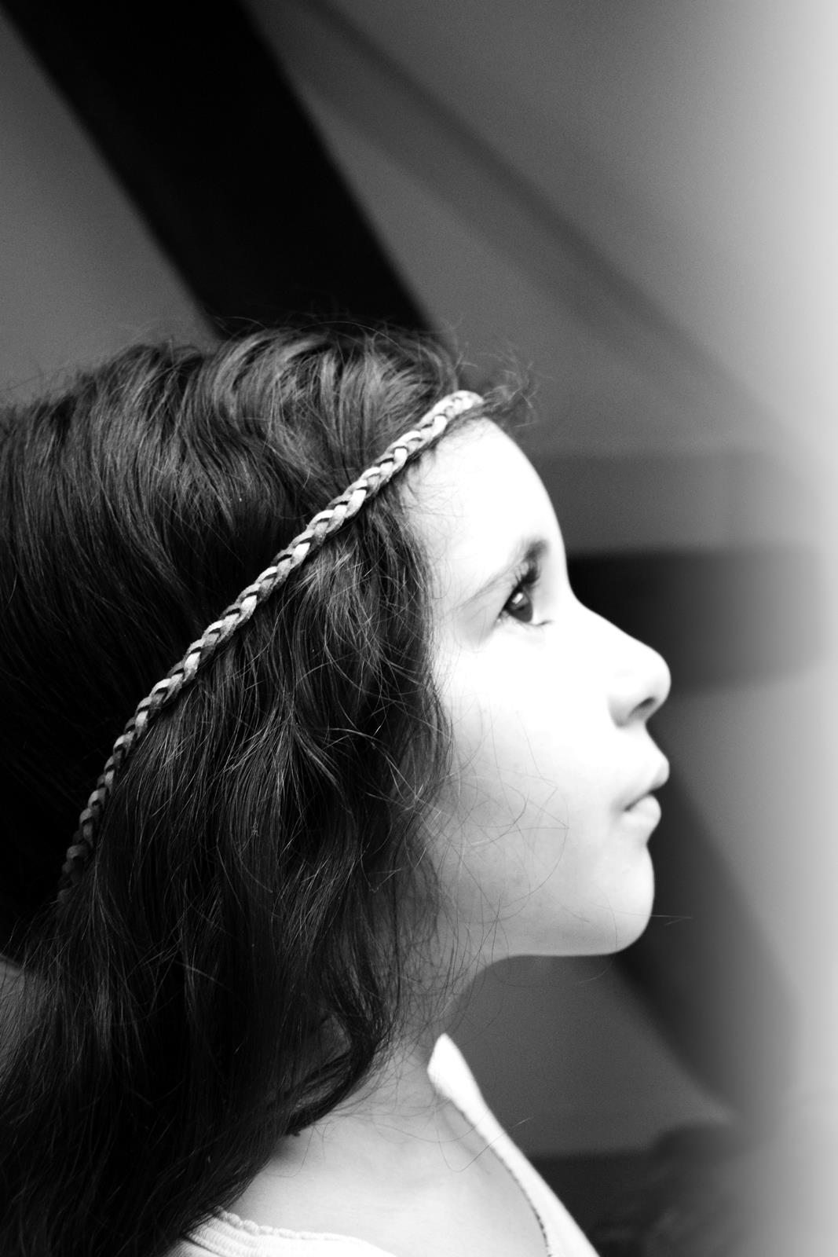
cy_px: 628
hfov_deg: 35.5
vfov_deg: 51.3
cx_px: 419
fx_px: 1309
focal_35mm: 38
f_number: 4
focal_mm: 25
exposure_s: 1/60
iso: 3600
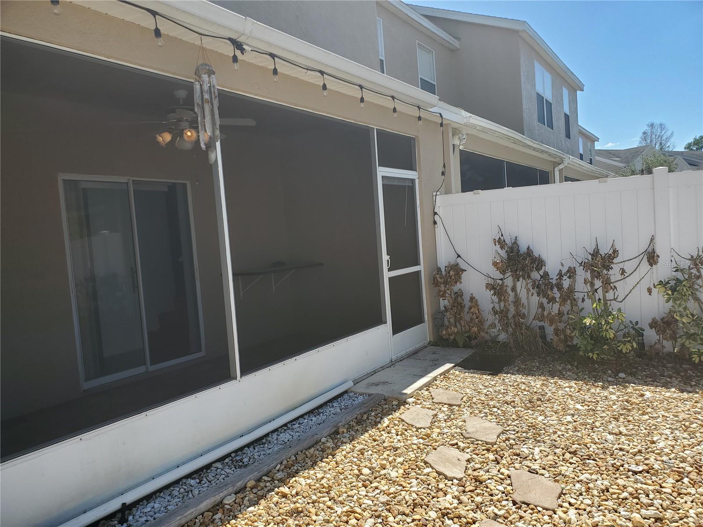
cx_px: 352
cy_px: 264
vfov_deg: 53.1
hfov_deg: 67.3
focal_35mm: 26
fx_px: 528
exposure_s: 1/1114
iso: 50
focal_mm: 4.3
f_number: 2.4
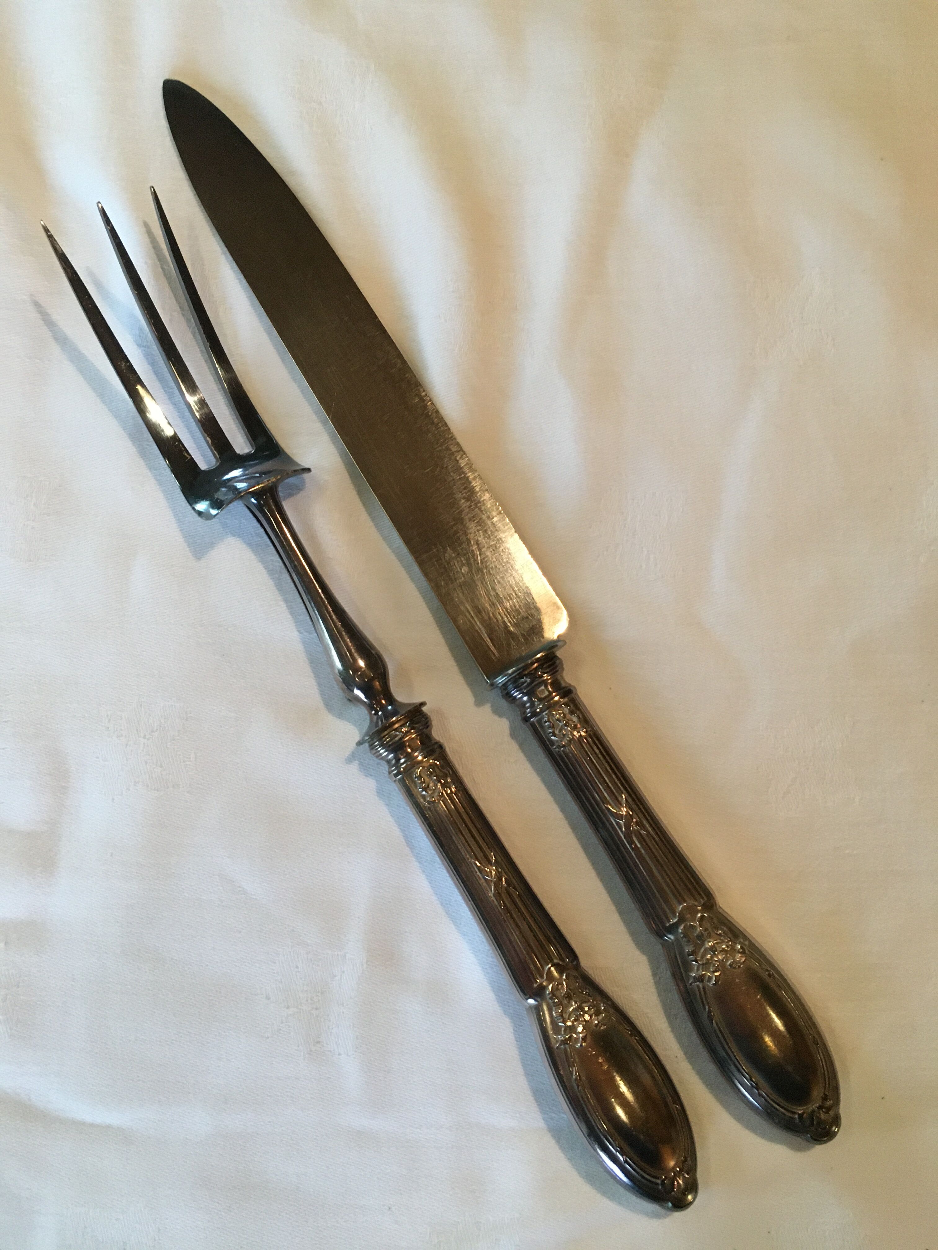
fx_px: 1048
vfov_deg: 61.7
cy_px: 625
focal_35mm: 29
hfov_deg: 48.2
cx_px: 469
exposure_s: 1/25
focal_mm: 4.15
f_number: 2.2
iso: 200
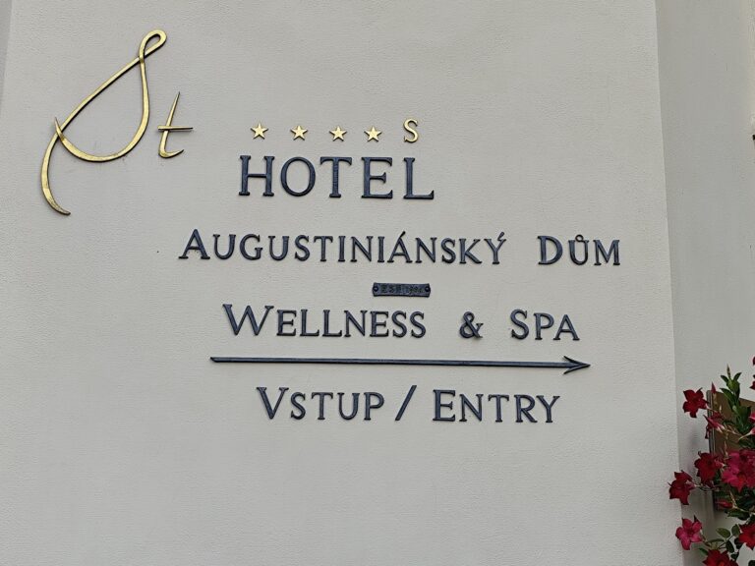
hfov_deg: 44.8
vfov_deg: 34.3
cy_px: 283
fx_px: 916
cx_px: 378
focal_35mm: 42
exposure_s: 1/288
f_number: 1.65
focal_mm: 6.19
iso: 50
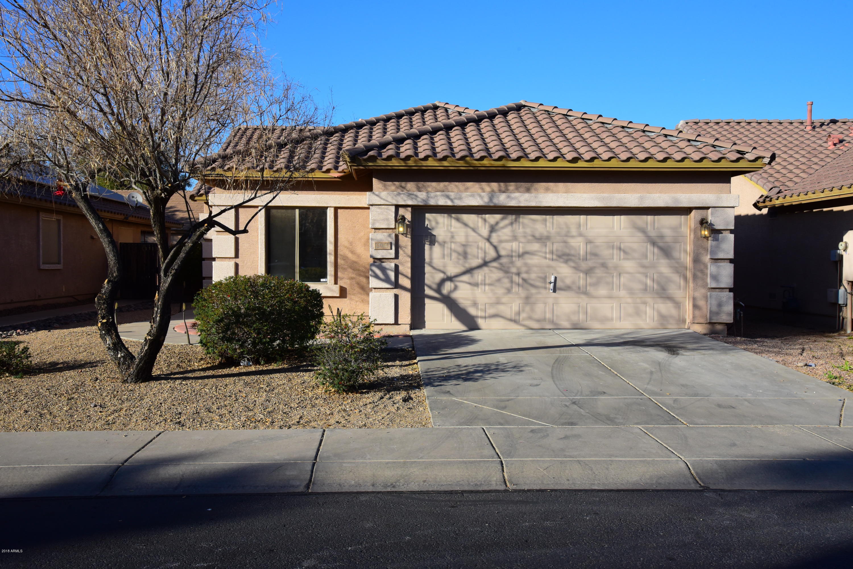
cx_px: 426
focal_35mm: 35
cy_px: 284
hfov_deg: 54.4
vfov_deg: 37.9
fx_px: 829
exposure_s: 1/800
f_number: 14
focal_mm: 35
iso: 1250
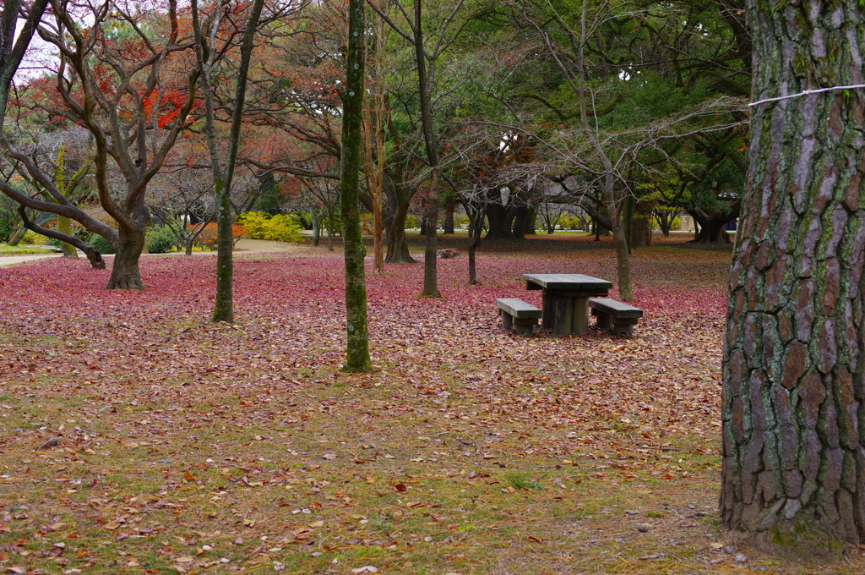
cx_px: 432
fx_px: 1248
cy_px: 288
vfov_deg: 25.9
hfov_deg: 38.2
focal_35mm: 52
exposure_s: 1/80
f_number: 4
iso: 100
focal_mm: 35
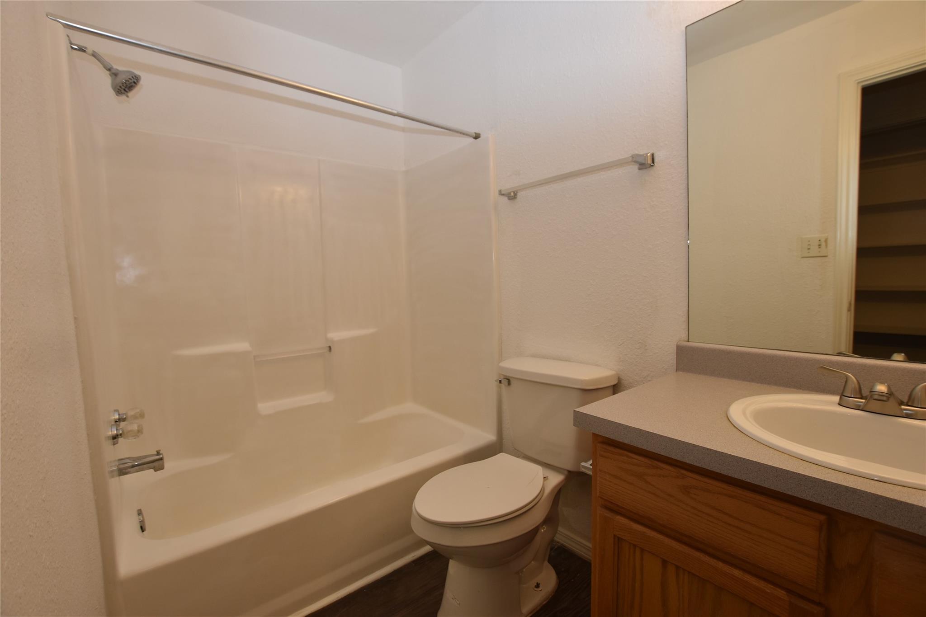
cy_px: 308
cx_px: 463
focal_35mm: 15
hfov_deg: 100.4
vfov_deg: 77.3
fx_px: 386
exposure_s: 1/200
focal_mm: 10
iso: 250
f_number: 5.6
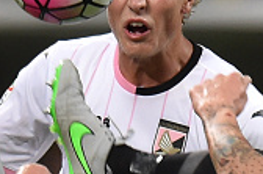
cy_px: 192
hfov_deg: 1.1
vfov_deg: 0.7
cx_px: 260
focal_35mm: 1950
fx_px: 14206
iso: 3200
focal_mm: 550
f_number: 4
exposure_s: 1/800
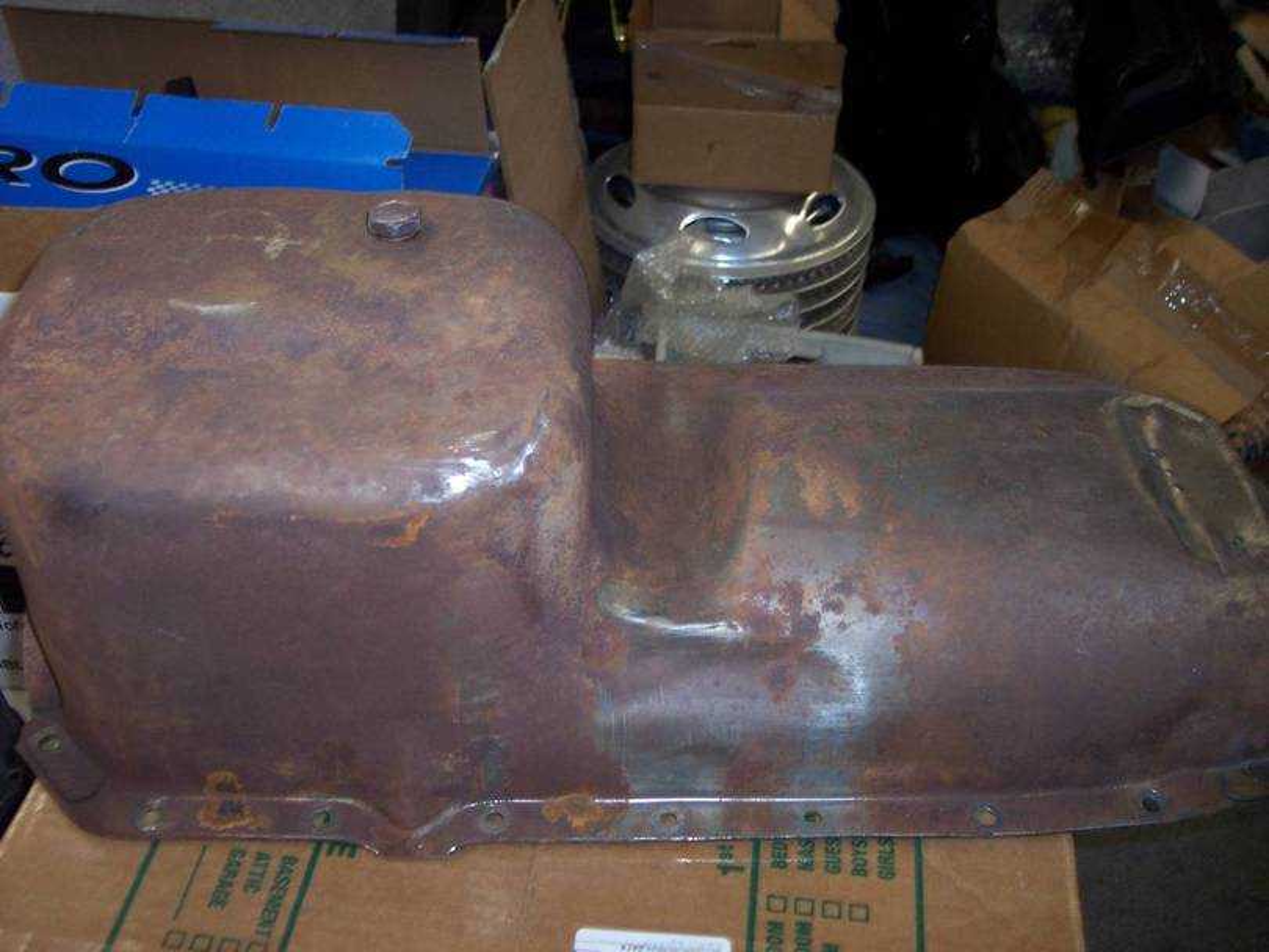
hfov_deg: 49.0
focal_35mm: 38
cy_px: 476
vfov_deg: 37.7
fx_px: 1393
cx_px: 634
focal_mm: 8
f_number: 2.8
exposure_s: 1/30
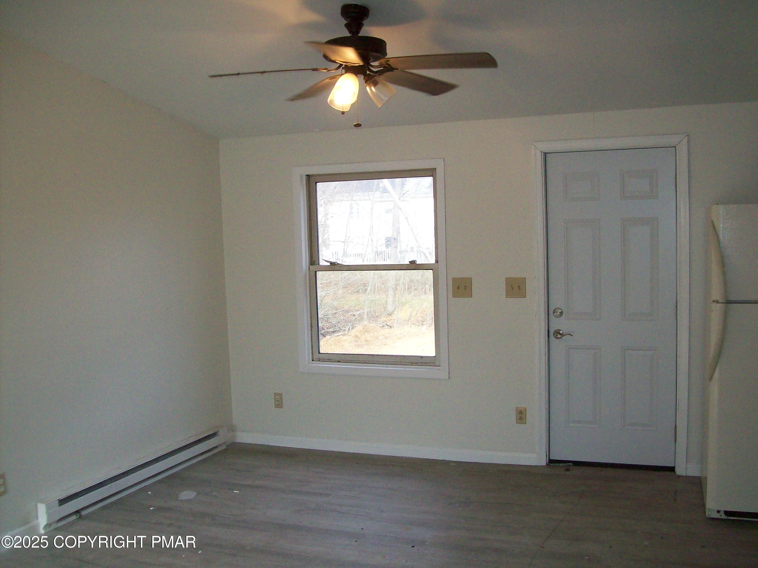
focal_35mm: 36
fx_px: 788
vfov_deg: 39.7
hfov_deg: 51.4
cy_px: 284
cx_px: 379
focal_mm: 6
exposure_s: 1/200
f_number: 2.7
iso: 200
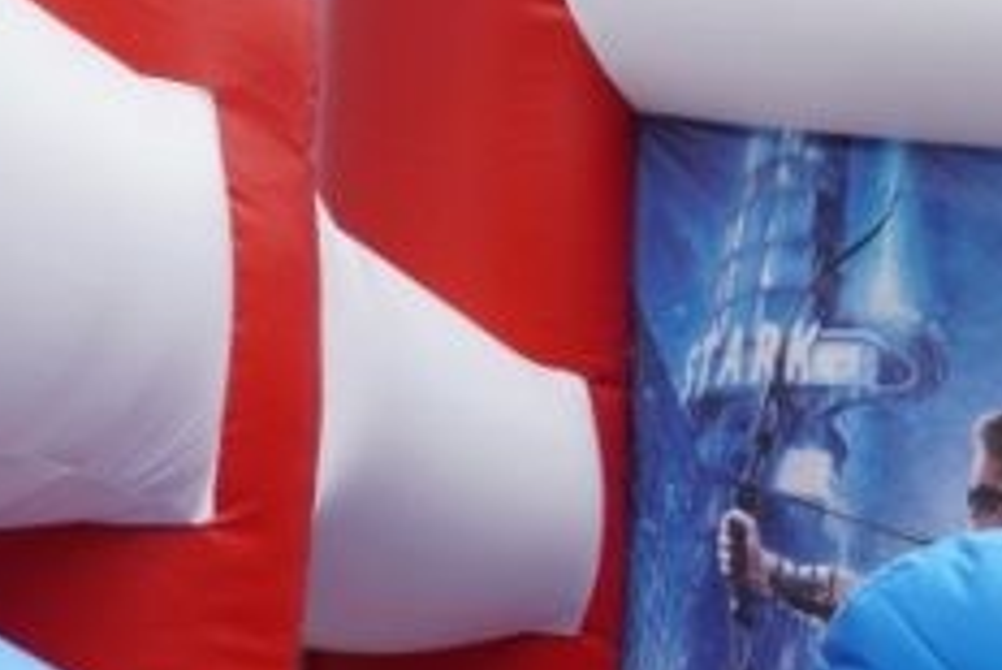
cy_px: 1027
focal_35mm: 106
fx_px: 2952
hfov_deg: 17.3
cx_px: 1520
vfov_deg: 12.3
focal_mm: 16
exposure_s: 1/250
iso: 100
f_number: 8
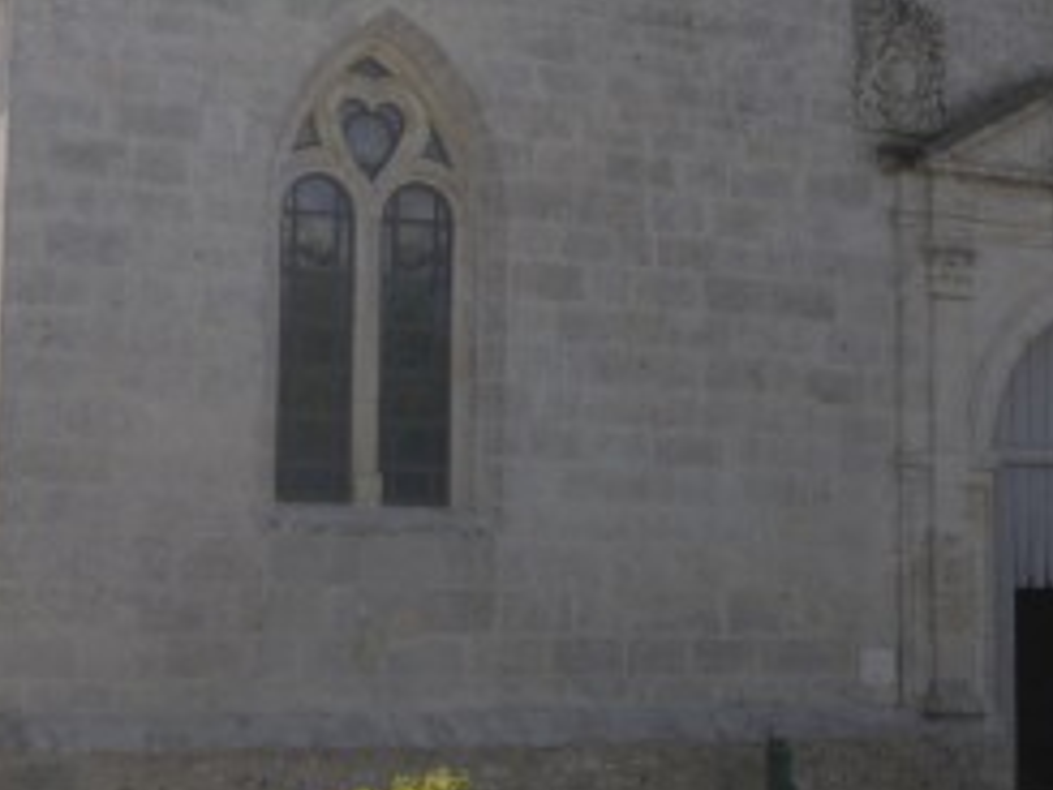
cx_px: 675
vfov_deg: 15.6
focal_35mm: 94
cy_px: 129
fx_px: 2861
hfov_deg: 20.8
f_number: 6
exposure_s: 1/400
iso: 100
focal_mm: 6.4
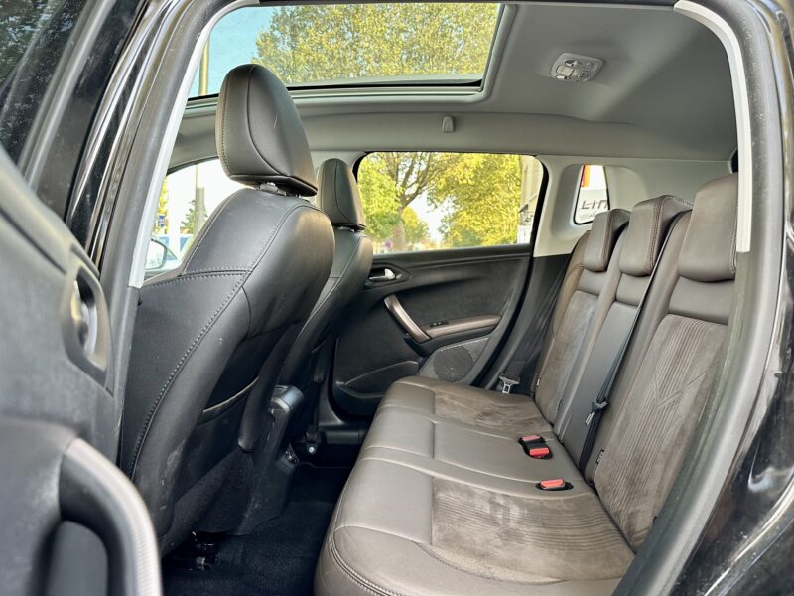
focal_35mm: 24
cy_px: 298
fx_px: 550
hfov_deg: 71.6
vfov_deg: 56.8
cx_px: 397
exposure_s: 1/114
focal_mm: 6.86
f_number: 1.78
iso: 250
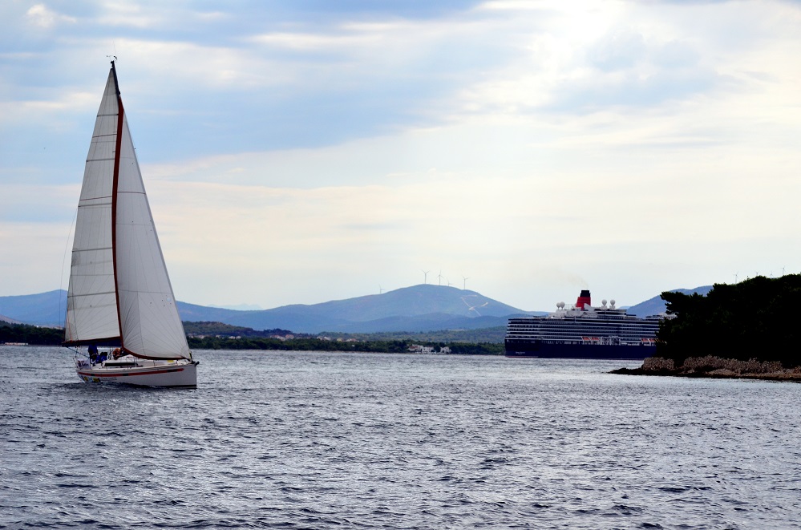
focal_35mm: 129
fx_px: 2863
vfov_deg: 10.6
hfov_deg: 15.9
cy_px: 265
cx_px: 400
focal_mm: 86
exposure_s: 1/6400
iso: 640
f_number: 4.5
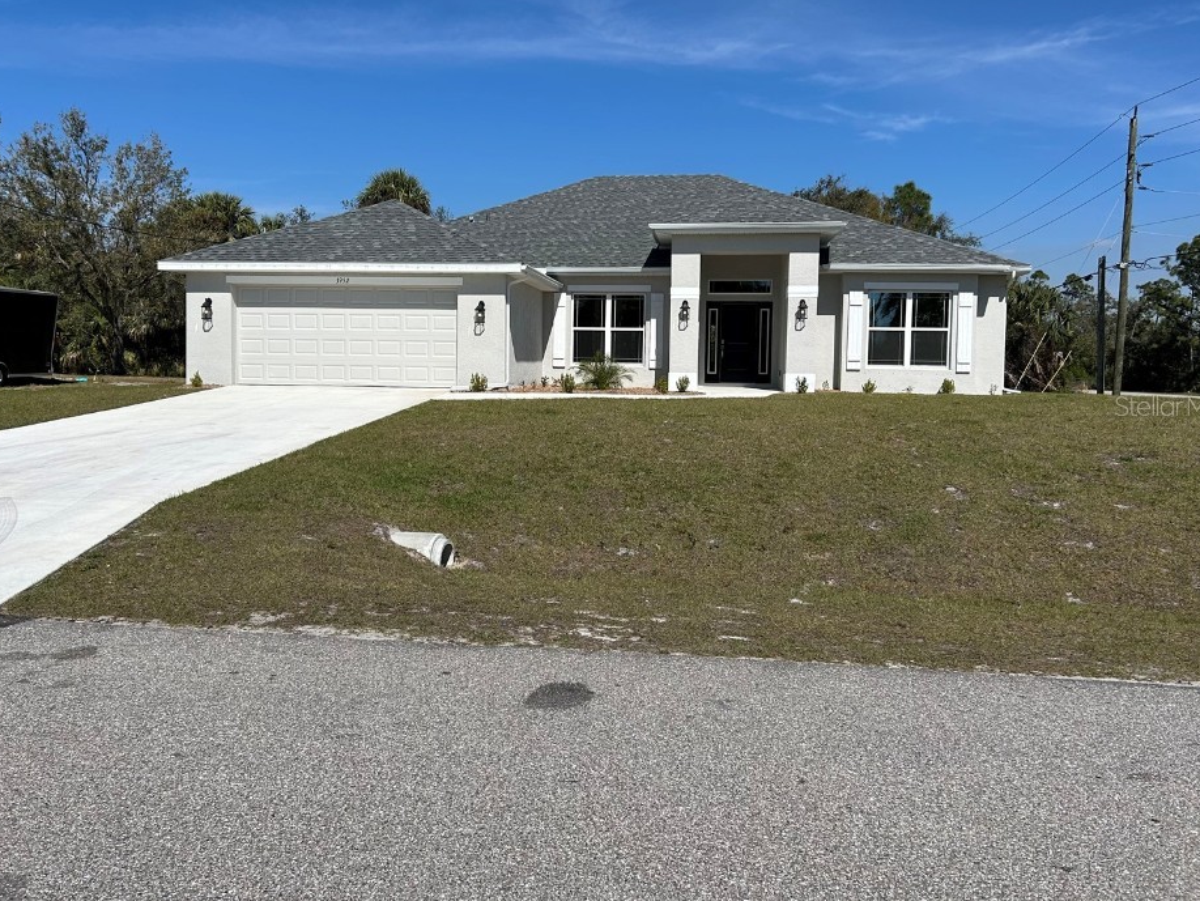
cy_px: 405
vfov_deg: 48.2
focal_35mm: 29
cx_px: 569
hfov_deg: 61.6
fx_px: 1006
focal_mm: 5.7
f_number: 1.5
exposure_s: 1/7463
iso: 50
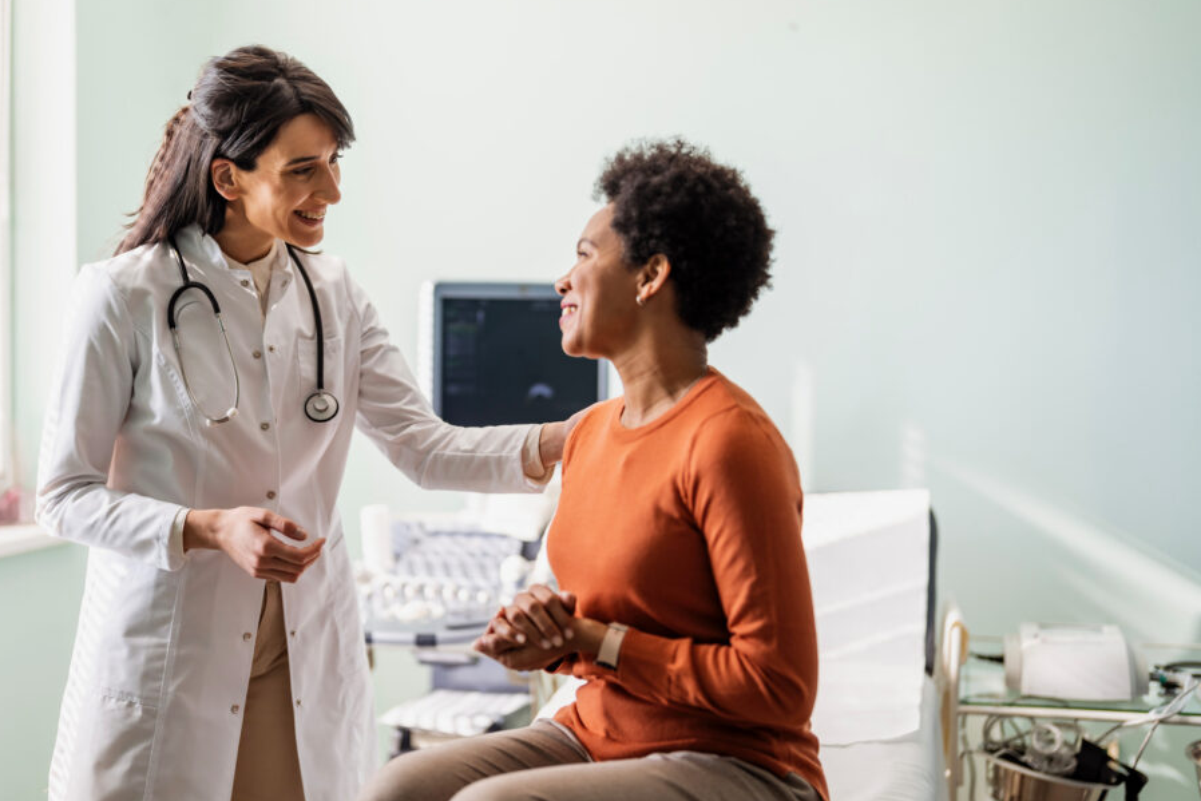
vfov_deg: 23.8
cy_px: 415
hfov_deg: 35.0
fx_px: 1902
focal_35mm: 57
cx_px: 539
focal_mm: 50
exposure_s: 1/400
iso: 100
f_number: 1.3
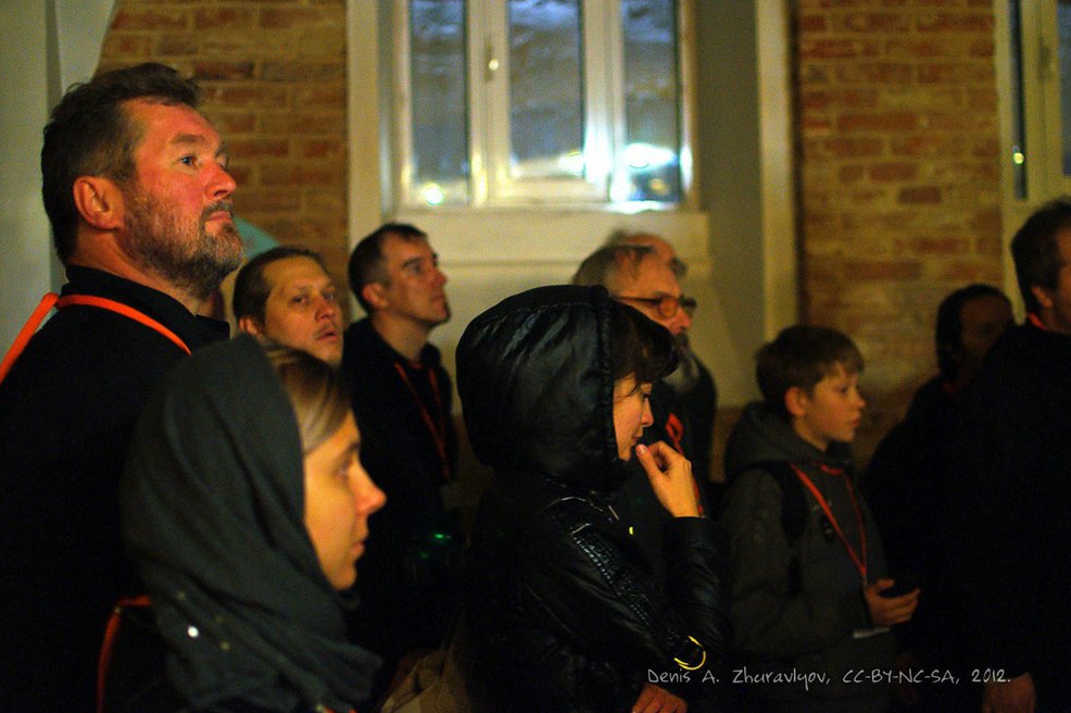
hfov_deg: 36.6
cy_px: 345
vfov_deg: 24.8
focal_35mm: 55
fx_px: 1621
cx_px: 531
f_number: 2
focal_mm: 35
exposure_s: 1/25
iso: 800
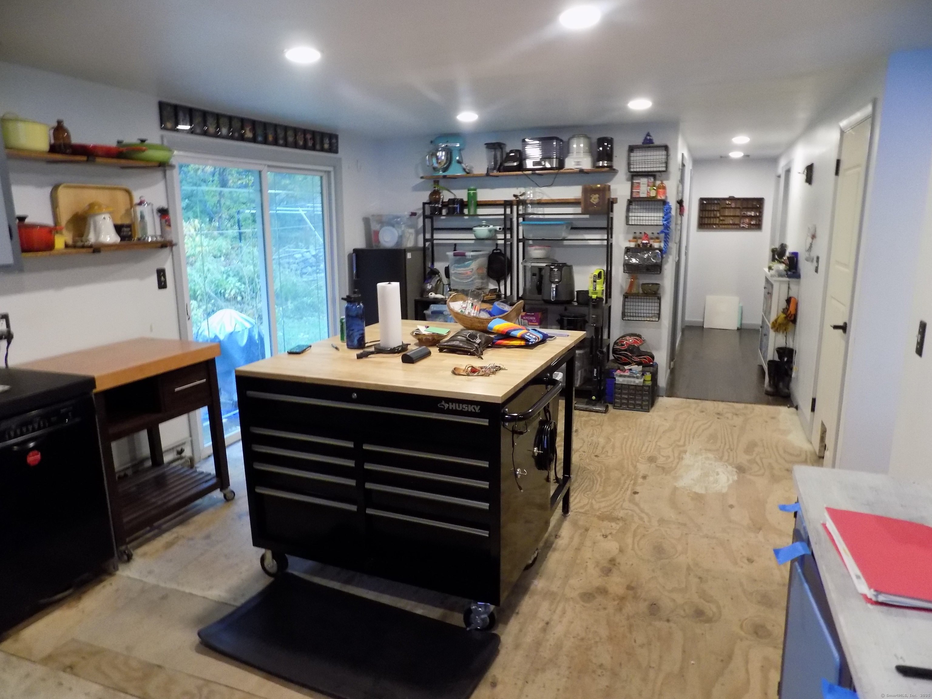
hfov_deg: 73.9
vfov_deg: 58.9
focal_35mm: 23
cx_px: 466
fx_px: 619
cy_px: 350
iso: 400
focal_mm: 4
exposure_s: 1/25
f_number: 3.1
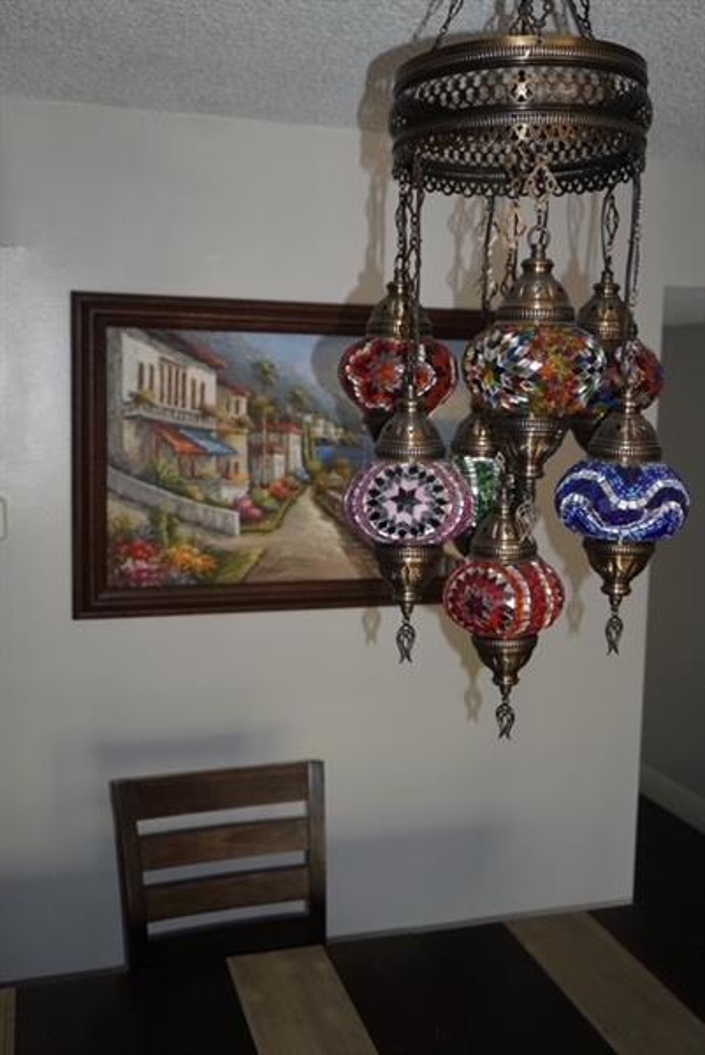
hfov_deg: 36.9
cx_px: 352
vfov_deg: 53.1
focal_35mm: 36
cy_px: 528
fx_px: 1056
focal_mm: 24
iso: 1000
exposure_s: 1/60
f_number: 4.5
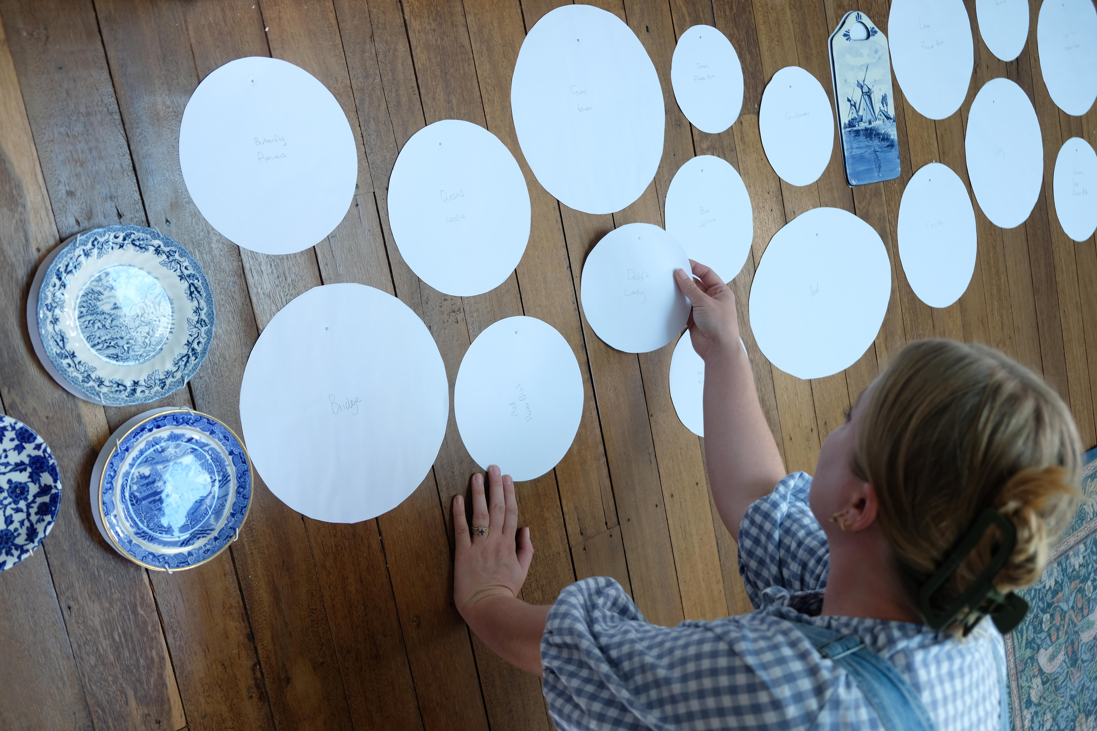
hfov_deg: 50.7
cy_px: 366
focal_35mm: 38
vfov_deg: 35.1
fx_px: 1158
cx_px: 548
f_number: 3.2
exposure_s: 1/10
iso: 200
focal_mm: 25.4
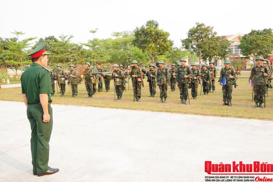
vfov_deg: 42.3
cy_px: 91
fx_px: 235
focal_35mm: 31
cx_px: 136
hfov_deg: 60.3
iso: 1600
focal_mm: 21
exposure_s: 1/125
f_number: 14
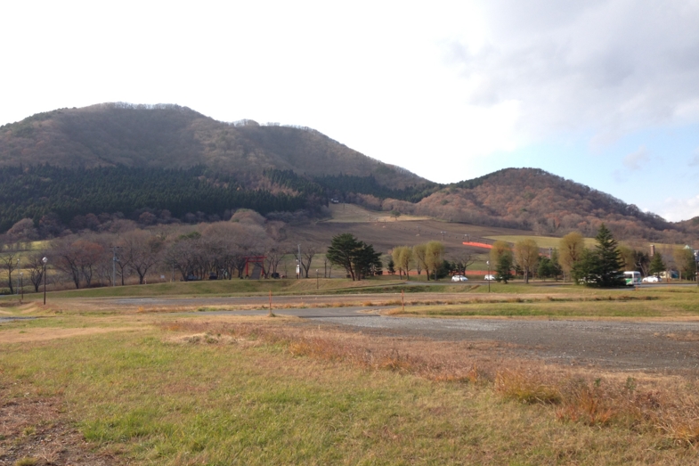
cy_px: 230
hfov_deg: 54.4
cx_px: 344
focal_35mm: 35
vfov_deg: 37.8
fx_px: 679
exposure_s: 1/565
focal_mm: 4.12
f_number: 2.4
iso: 50
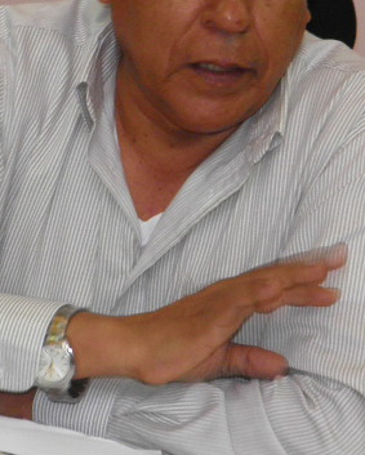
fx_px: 1335
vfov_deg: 19.3
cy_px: 195
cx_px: 134
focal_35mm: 99
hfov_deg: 15.5
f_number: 2.8
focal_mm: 4.9
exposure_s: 1/30
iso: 100
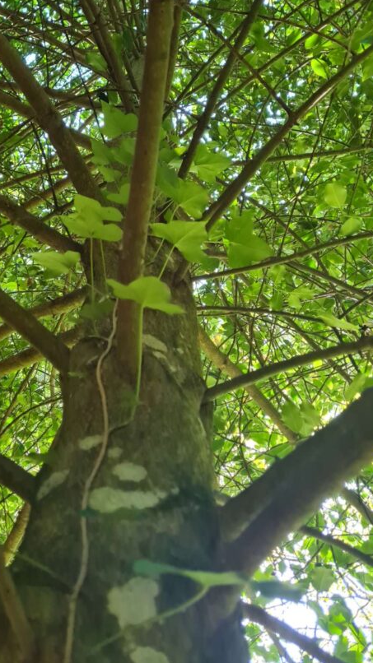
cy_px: 273
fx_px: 633
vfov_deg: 55.0
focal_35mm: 36
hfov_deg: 32.7
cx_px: 147
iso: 320
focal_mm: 5.4
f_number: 1.8
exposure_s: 1/100
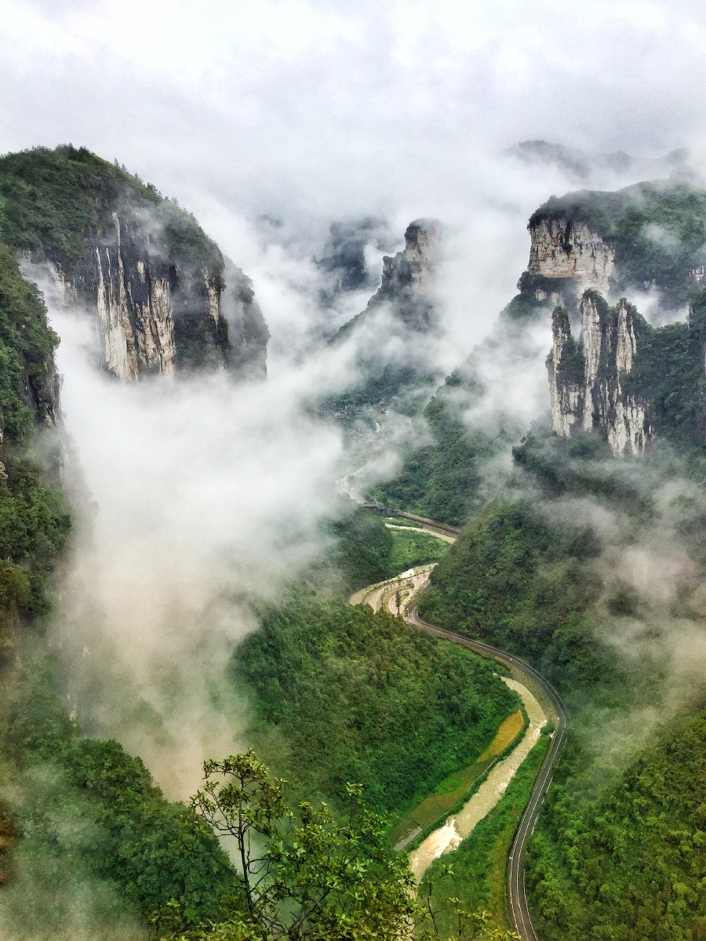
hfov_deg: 48.2
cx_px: 353
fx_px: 789
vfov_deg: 61.7
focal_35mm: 29
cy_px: 470
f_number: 2.2
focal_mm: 4.15
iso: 32
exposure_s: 1/628
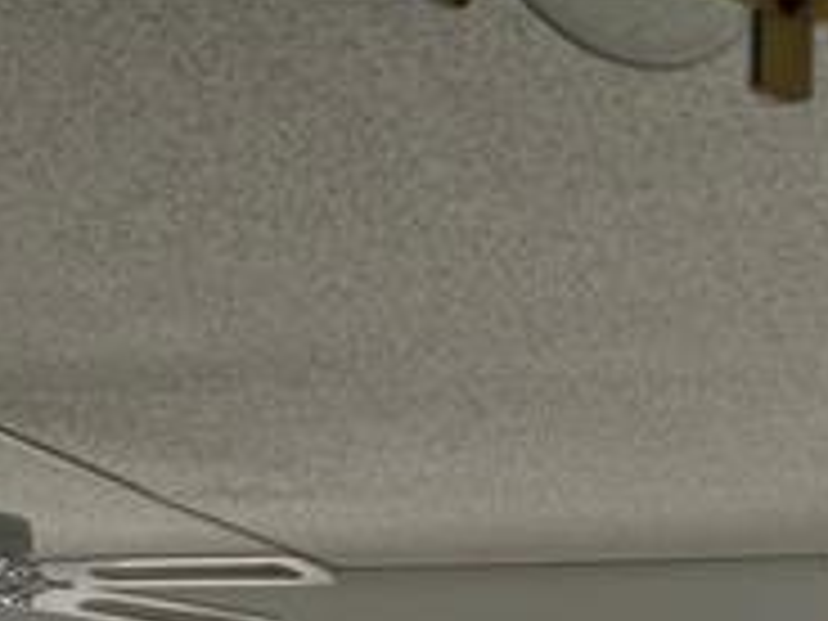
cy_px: 1323
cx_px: 598
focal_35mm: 113
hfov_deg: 17.3
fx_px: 2703
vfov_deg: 11.5
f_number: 1.6
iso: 40
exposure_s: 1/181
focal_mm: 5.96
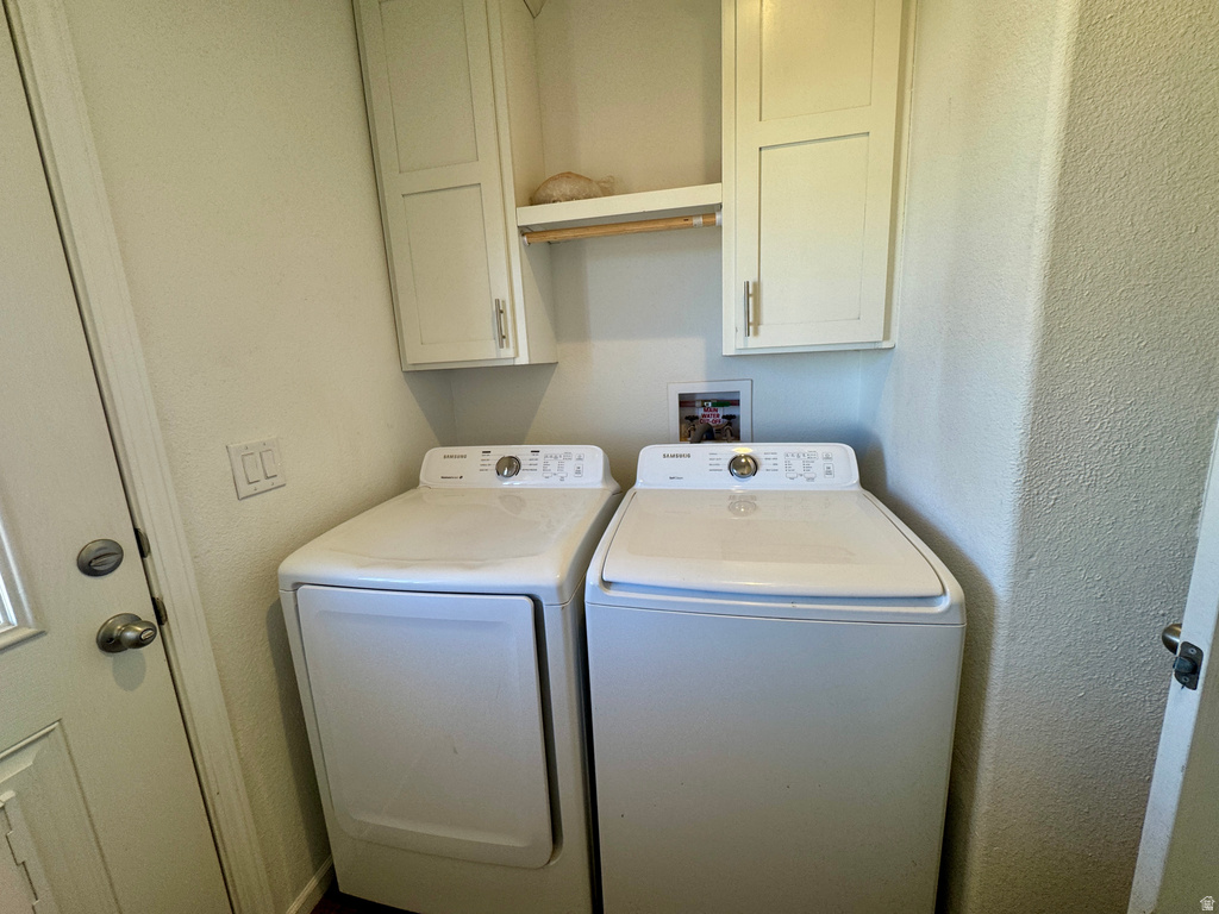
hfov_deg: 102.1
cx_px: 610
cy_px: 457
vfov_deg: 85.7
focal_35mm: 14
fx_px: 493
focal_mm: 2.22
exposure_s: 1/120
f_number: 2.2
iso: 100
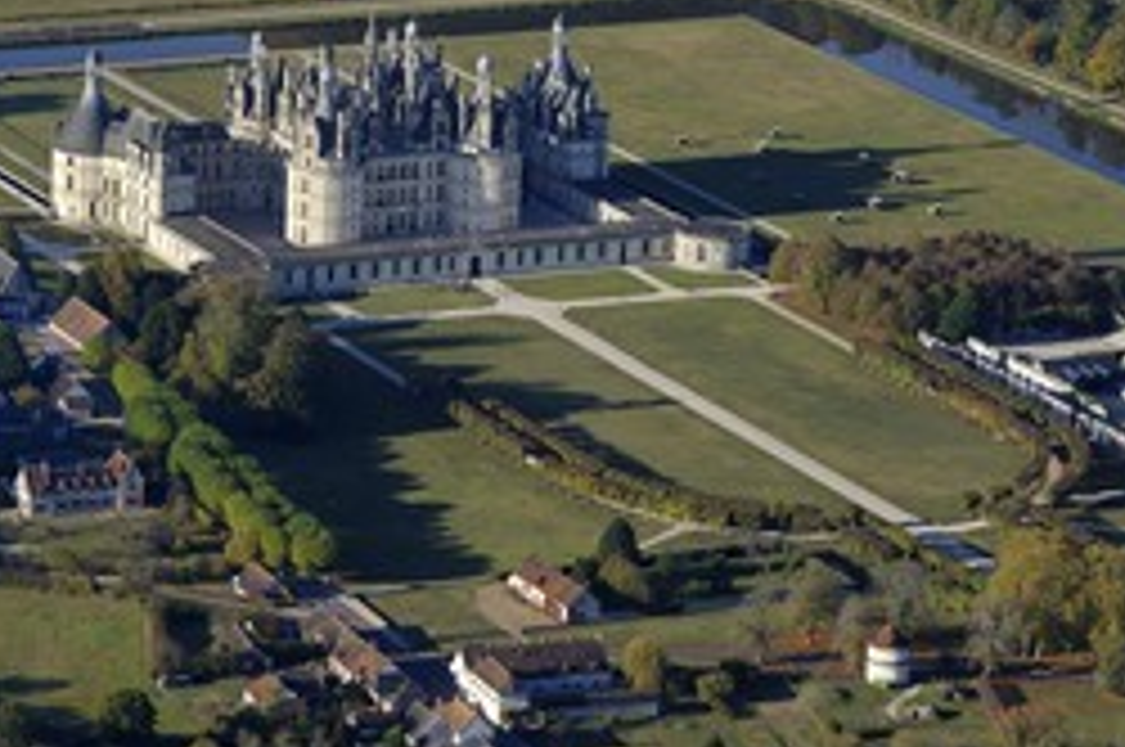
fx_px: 6304
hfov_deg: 10.2
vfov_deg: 6.8
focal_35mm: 202
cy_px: 140
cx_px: 315
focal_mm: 120
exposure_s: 1/1000
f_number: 7.1
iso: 400
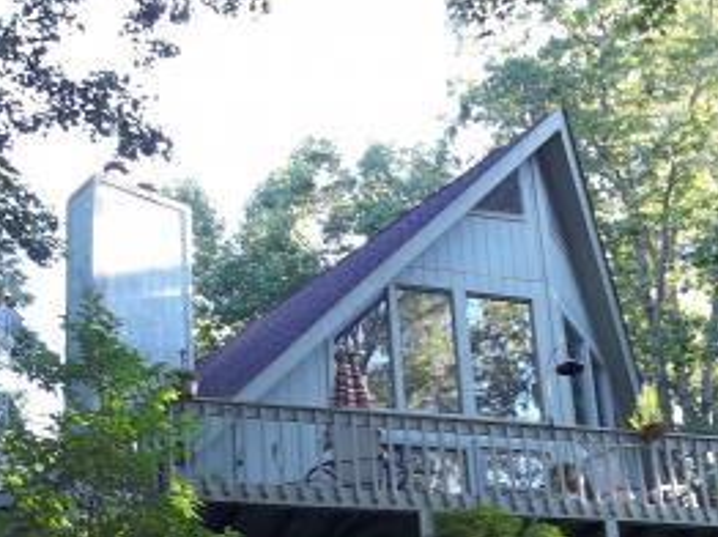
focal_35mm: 71
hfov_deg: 27.3
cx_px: 471
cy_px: 567
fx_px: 1471
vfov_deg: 19.9
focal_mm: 5.7
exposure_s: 1/60
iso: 100
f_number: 2.9
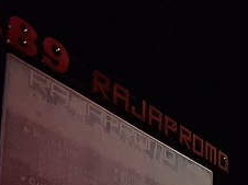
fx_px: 422
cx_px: 318
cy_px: 324
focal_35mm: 59
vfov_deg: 19.3
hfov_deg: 27.6
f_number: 2.2
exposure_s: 1/4
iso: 1600
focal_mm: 1.74
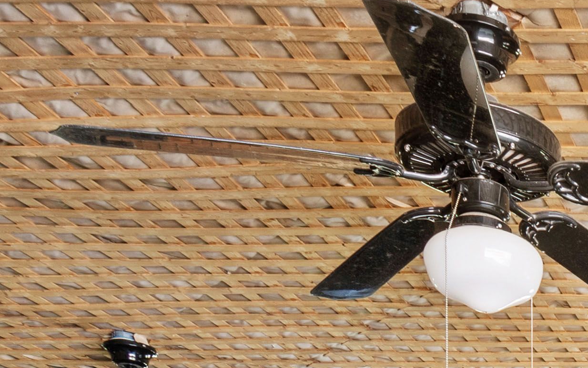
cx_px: 907
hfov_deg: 23.3
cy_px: 757
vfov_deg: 15.0
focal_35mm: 69
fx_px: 1106
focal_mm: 10
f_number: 8
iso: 100
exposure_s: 1/1.67
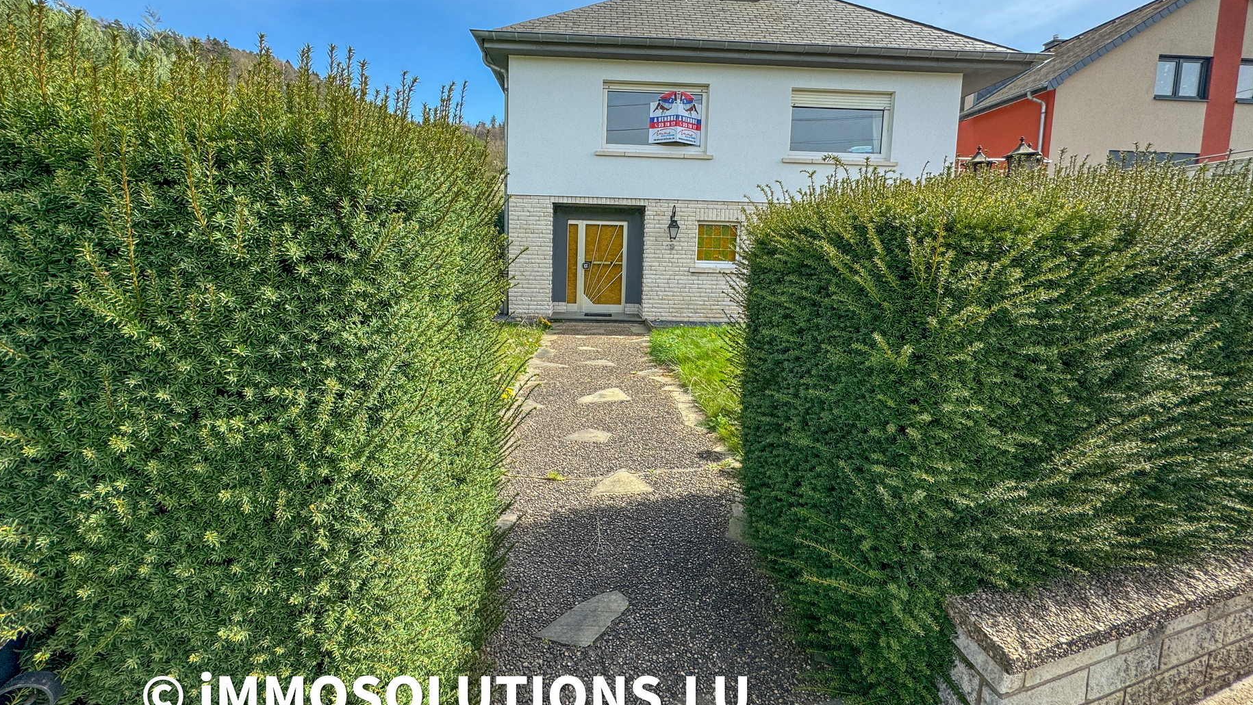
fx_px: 532
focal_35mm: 16
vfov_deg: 66.8
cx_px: 608
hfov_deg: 99.3
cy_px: 305
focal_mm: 2.22
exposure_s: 1/800
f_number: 2.2
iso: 50
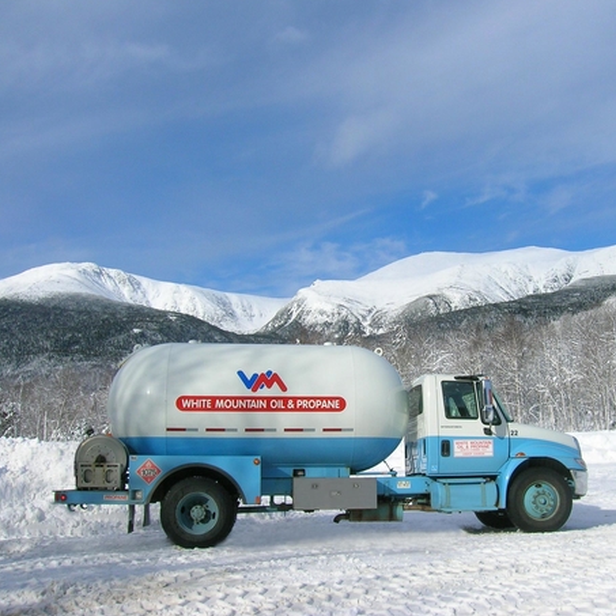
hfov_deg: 40.4
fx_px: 825
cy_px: 305
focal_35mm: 41
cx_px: 409
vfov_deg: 40.9
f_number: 4.9
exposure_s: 1/620
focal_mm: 5.7
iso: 50
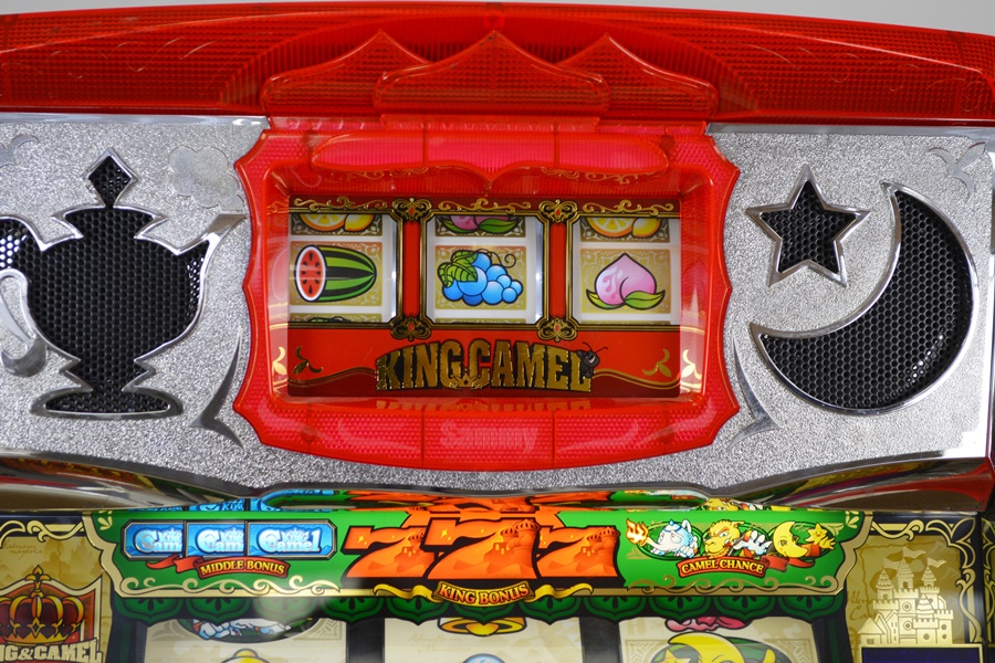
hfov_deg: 29.9
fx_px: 1865
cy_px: 332
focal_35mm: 68
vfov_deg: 20.2
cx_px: 498
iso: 400
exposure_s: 1/100
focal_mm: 45
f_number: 5.3
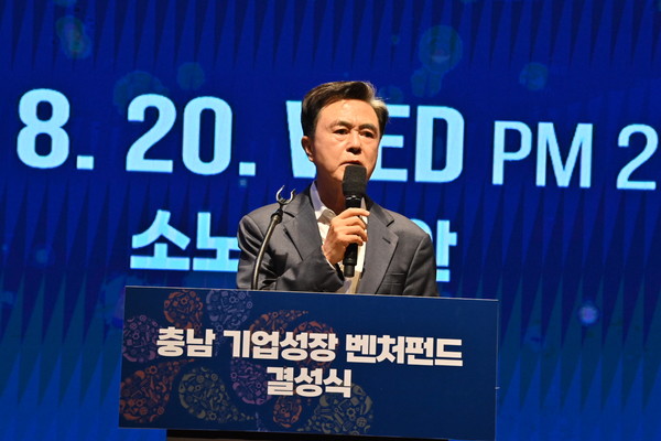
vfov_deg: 6.9
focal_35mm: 200
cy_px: 220
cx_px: 330
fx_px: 3672
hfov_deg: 10.3
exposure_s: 1/320
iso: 2500
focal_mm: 200
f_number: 10
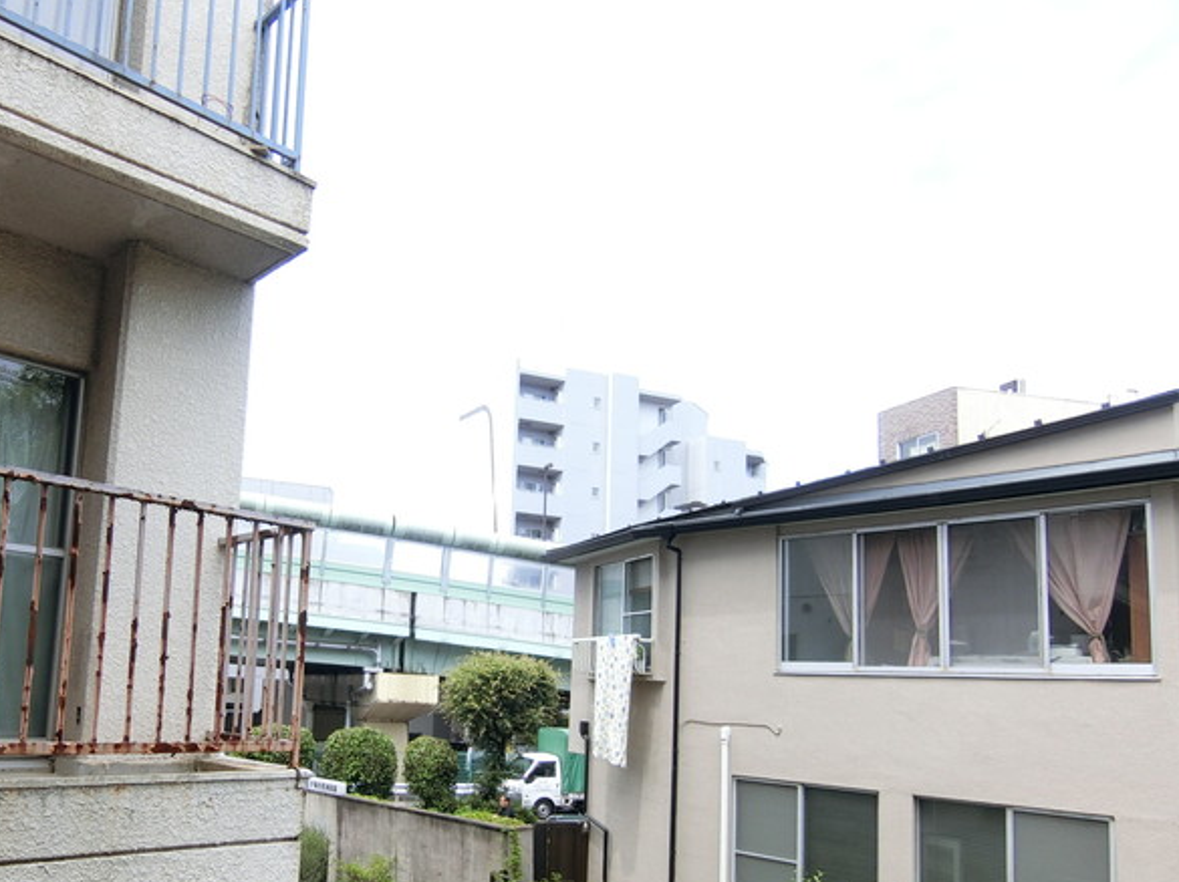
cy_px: 598
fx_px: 885
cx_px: 441
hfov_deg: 66.3
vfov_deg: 51.9
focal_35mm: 26
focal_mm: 4.06
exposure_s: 1/125
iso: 125
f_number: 6.9
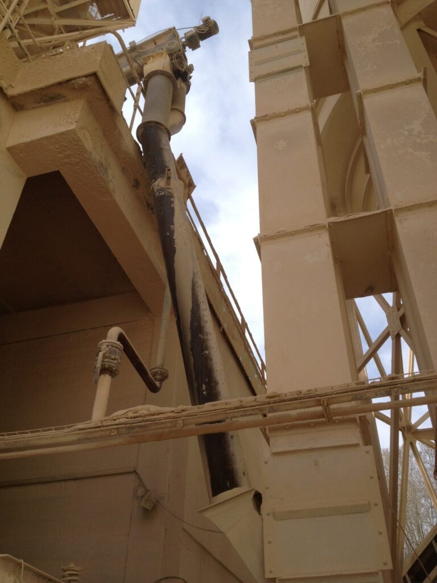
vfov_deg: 52.6
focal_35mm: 35
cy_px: 292
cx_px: 218
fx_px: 589
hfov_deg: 40.7
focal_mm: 4.28
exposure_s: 1/1284
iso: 64
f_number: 2.4
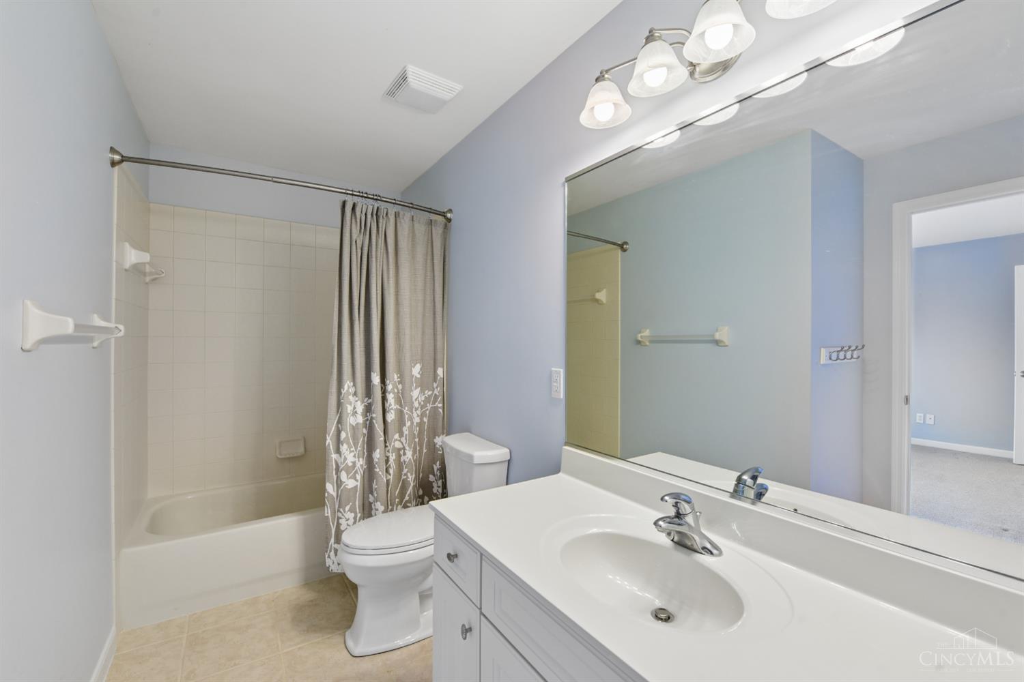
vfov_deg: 77.3
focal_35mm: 15
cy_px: 341
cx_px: 512
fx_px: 427
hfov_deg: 100.4
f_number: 8
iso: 400
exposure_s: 1/25
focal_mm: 15
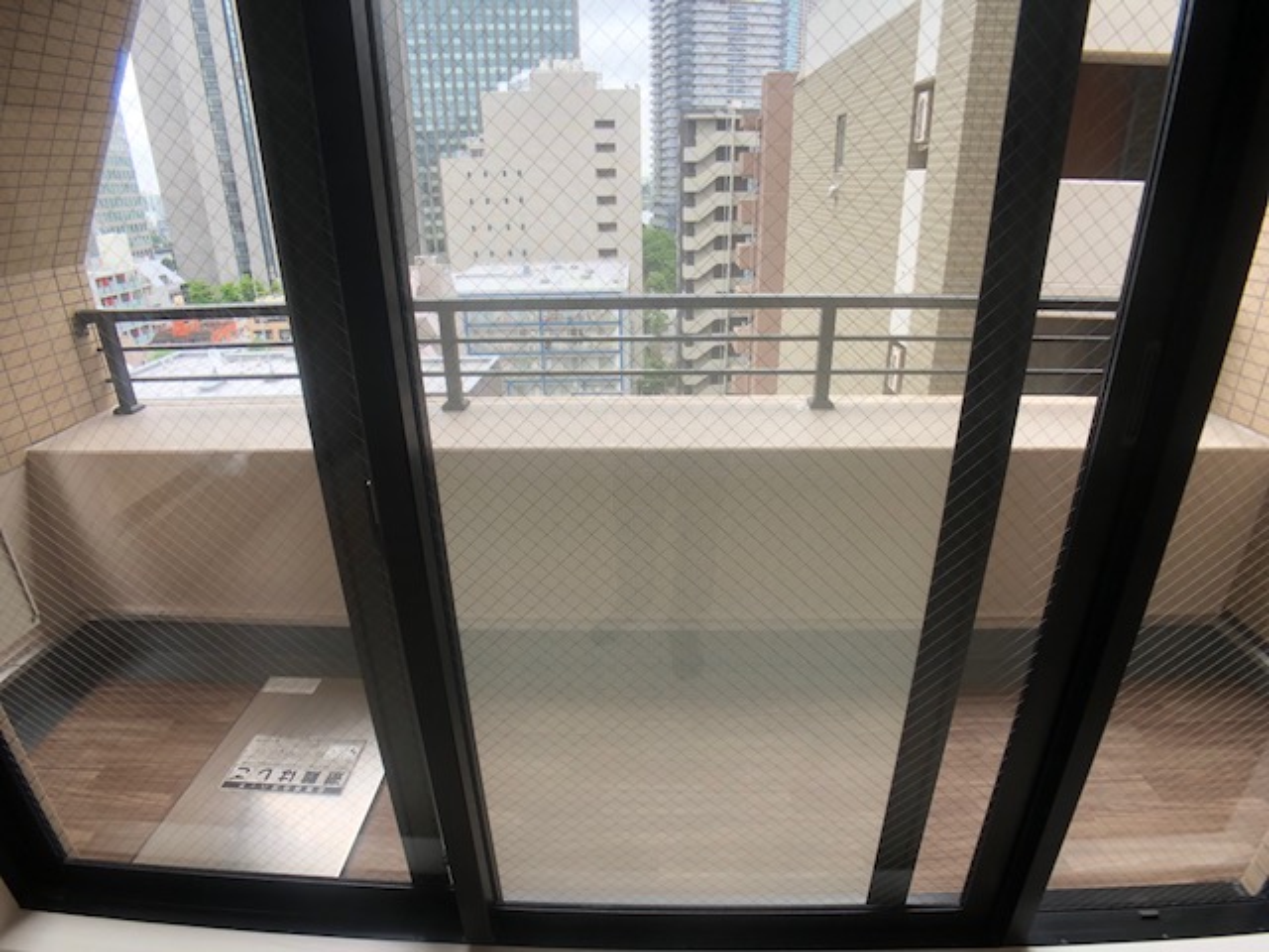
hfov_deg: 63.4
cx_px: 634
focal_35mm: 28
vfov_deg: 49.7
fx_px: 1026
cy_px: 476
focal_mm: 3.99
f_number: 1.8
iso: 20
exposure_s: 1/133
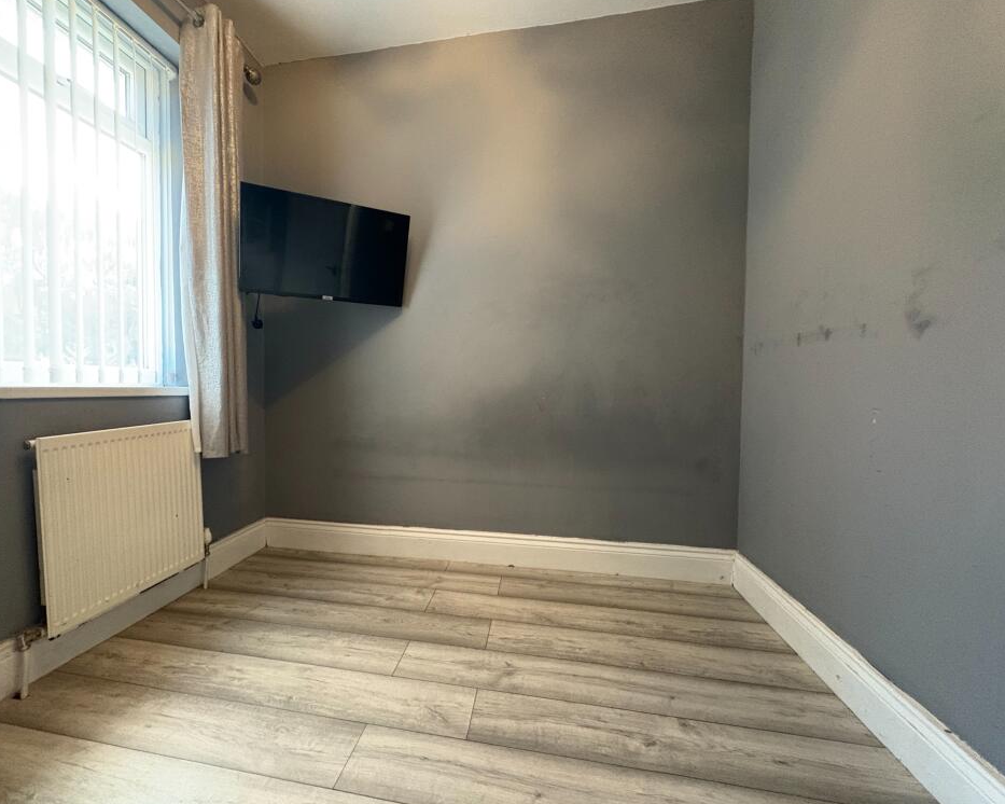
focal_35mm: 15
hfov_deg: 96.5
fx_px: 446
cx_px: 455
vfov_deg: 84.0
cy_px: 399
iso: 640
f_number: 2.2
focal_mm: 2.22
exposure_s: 1/50
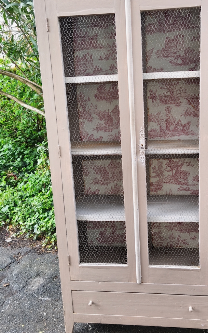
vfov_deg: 59.5
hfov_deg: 39.0
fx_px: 290
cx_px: 136
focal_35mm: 32
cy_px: 150
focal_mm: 5.35
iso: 250
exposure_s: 1/100
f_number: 1.7
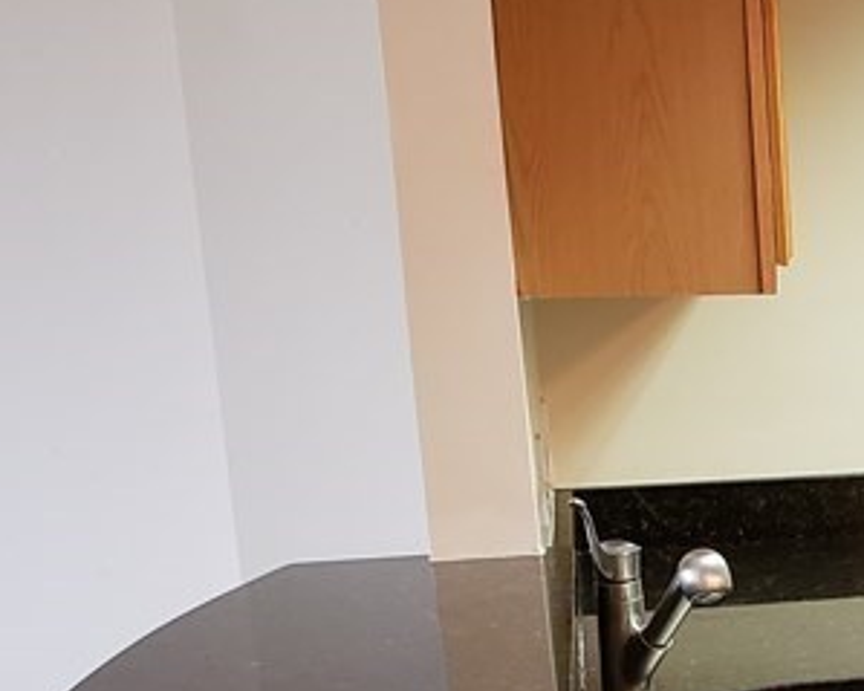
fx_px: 2224
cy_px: 812
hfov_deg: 20.2
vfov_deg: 16.9
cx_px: 1107
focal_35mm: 87
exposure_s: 1/30
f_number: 2.4
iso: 320
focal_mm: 4.3
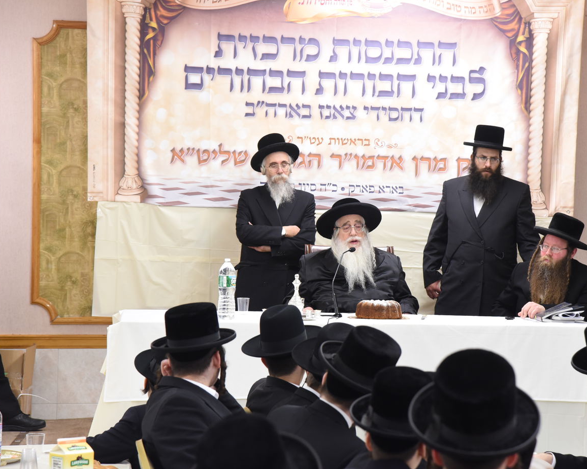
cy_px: 236
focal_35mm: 125
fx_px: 2172
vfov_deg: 12.3
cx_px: 348
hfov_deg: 15.4
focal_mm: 110
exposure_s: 1/125
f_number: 6.3
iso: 2500
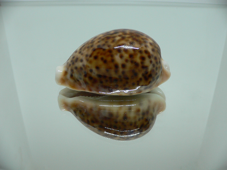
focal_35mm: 35
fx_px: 230
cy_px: 85
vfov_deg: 40.7
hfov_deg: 52.6
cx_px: 114
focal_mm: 4.6
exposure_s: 1/60
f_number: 2.8
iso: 150
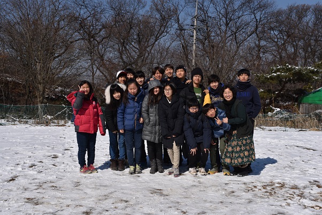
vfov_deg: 27.0
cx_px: 161
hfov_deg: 39.6
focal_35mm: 50
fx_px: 447
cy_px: 108
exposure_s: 1/320
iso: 100
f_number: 14
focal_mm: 50
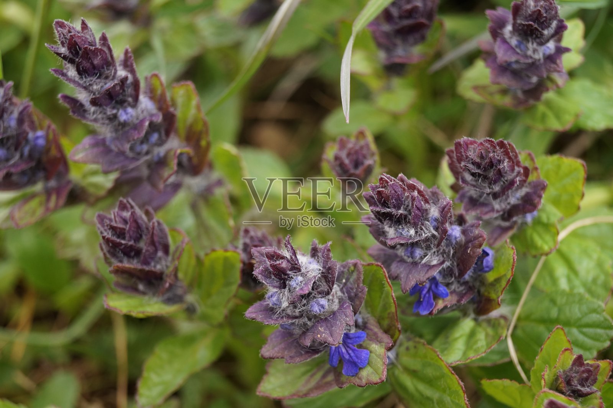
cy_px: 204
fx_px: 1404
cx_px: 306
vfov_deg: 16.5
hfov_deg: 24.6
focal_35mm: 82
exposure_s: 1/40
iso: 400
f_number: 5.6
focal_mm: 55
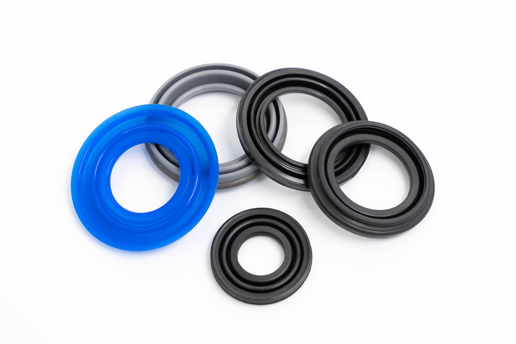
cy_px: 172
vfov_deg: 19.5
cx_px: 258
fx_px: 1003
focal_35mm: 70
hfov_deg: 28.8
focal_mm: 70
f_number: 7.1
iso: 800
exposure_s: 1/160
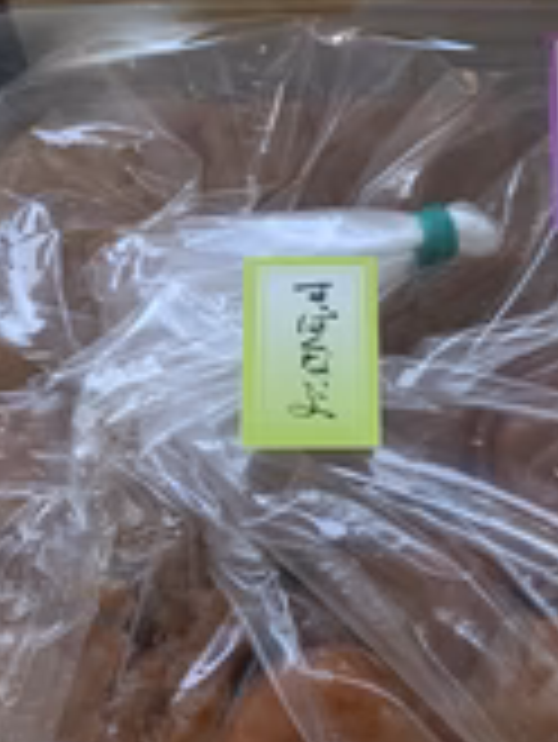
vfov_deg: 30.7
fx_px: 1352
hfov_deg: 23.3
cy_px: 373
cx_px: 342
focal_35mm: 63
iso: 250
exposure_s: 1/52
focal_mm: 4.25
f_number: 1.8
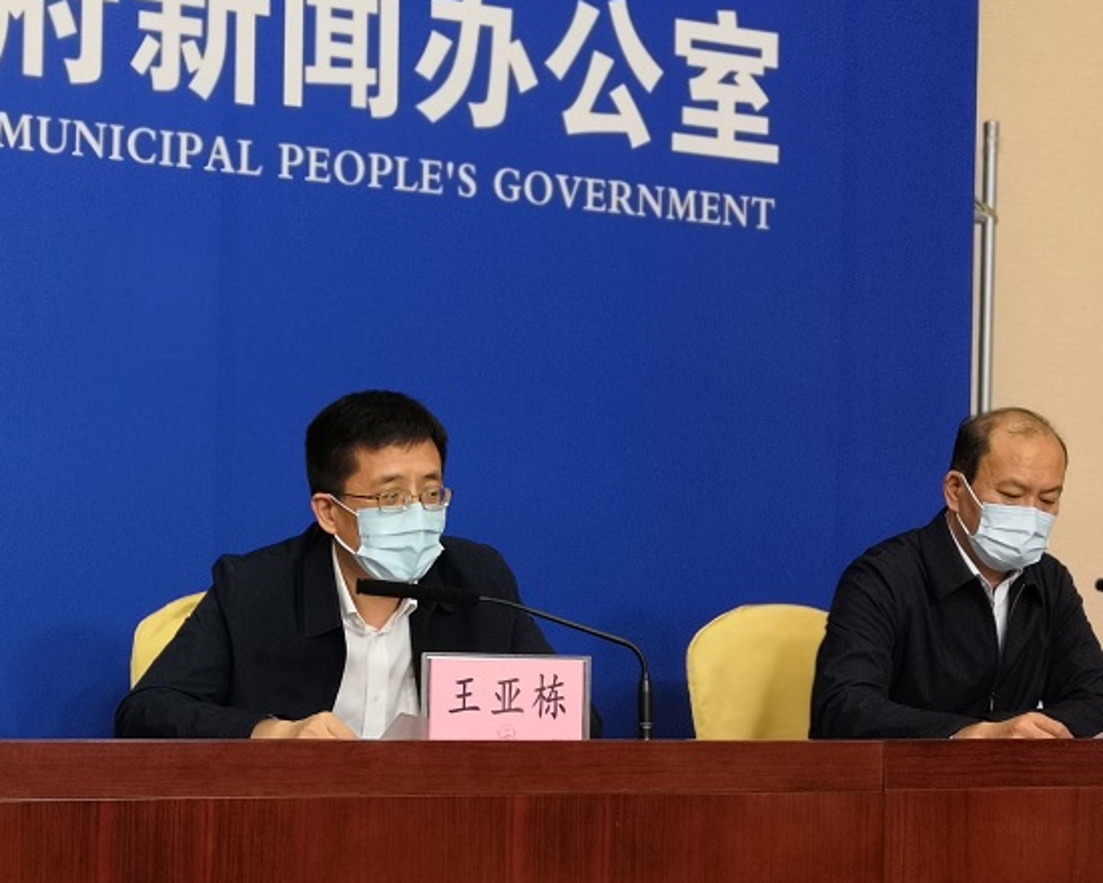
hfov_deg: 34.4
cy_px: 596
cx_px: 359
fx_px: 1763
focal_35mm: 54
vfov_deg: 27.9
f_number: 4
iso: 320
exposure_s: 1/33.3
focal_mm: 3.95
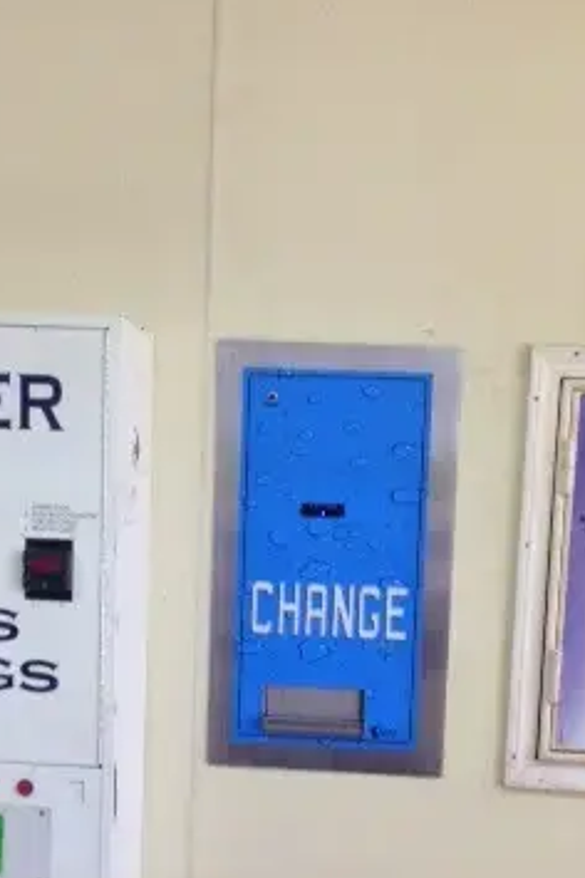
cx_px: 278
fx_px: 1511
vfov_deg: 31.6
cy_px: 699
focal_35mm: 62
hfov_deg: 21.9
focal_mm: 4.13
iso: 80
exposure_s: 1/120
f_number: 2.4
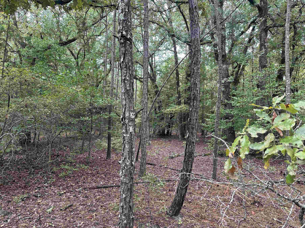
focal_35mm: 24
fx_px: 211
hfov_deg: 71.6
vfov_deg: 56.8
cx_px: 152
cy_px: 114
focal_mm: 6.86
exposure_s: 1/121
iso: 125
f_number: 1.78
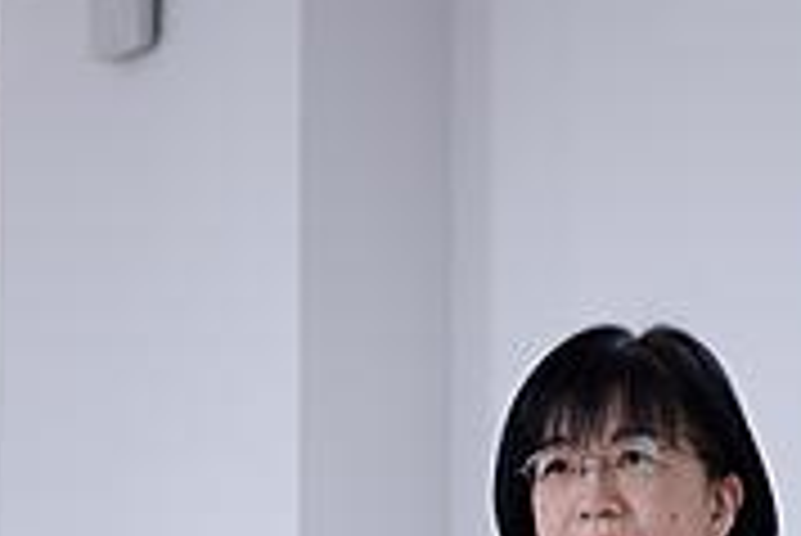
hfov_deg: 14.0
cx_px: 616
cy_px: 574
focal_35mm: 146
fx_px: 3251
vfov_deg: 9.3
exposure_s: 1/250
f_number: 4
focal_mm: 65
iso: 640
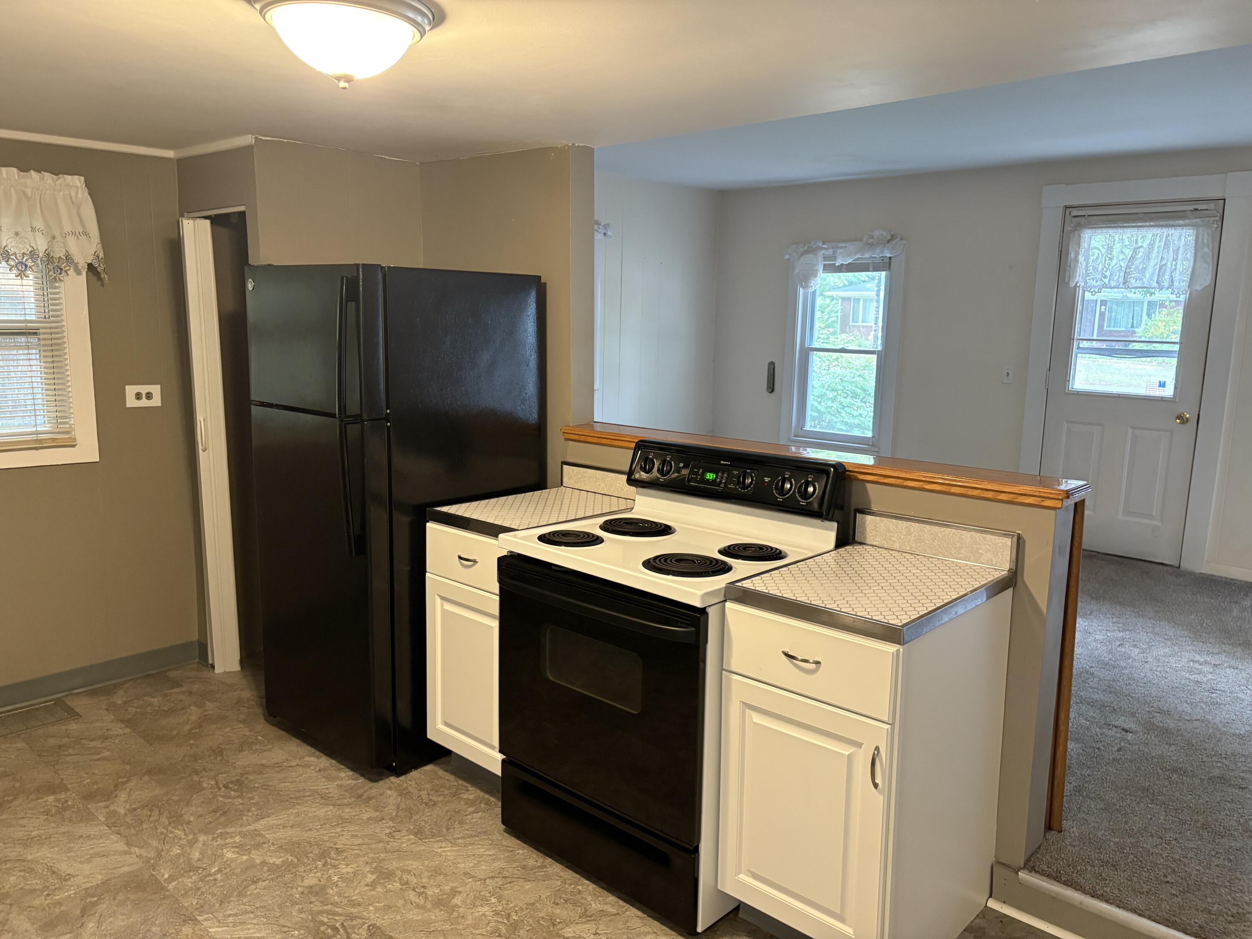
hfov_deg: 67.3
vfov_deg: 53.1
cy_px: 470
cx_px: 626
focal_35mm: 26
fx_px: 940
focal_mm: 5.96
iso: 320
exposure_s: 1/60
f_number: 1.6
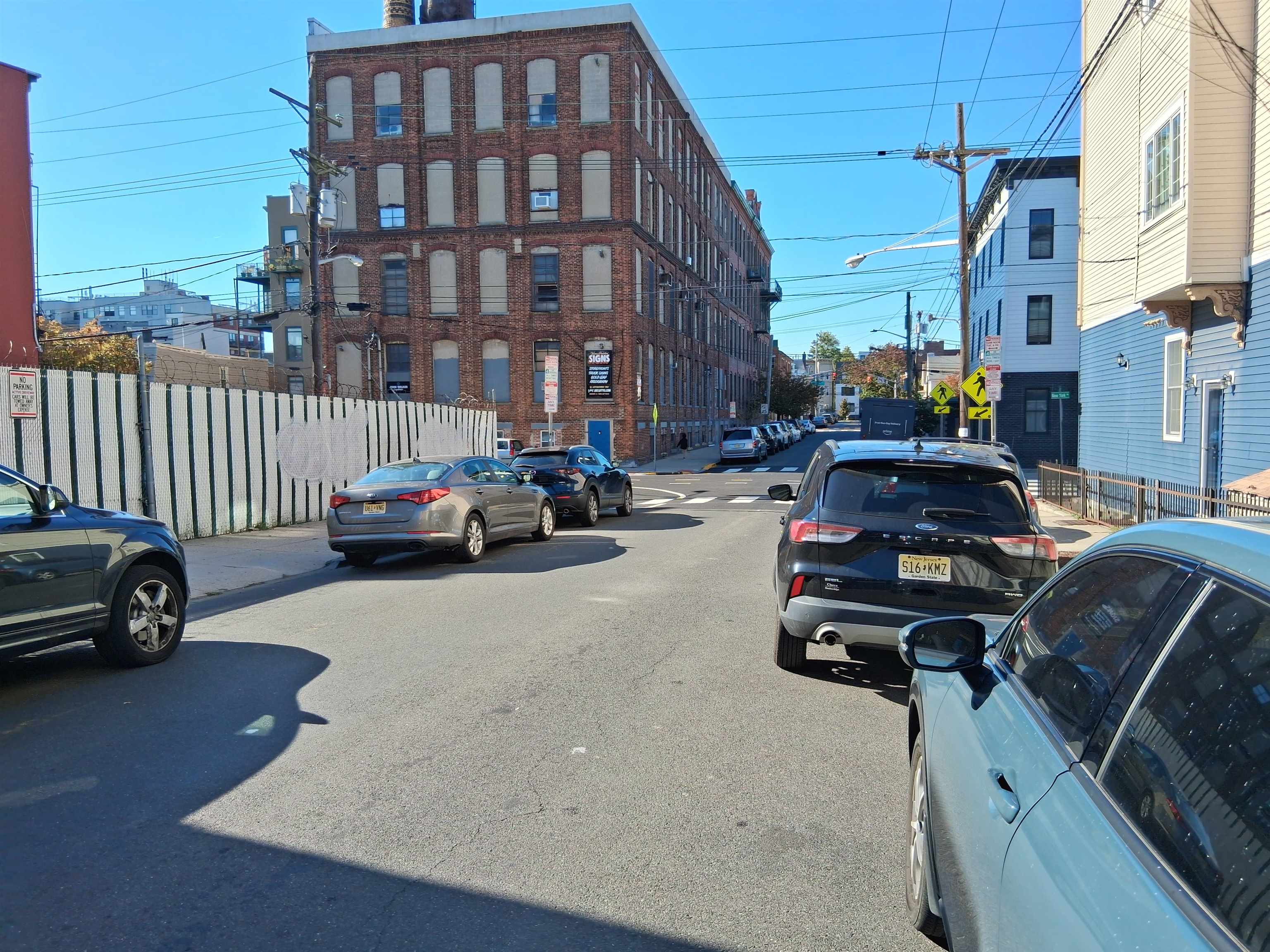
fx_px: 954
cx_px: 635
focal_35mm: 26
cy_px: 476
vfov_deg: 53.1
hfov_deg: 67.3
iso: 25
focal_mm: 3.98
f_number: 1.8
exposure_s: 1/551
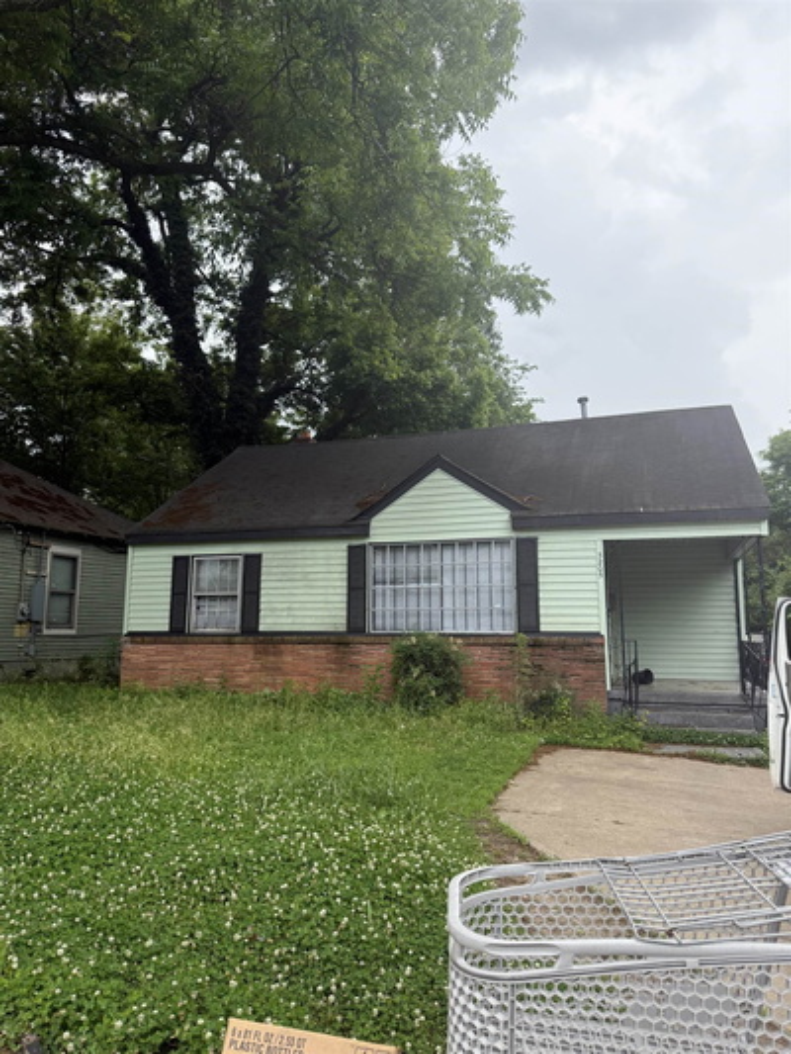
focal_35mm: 24
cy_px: 527
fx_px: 731
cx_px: 396
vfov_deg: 71.6
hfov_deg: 56.8
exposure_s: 1/1106
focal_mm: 6.76
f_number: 1.78
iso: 100
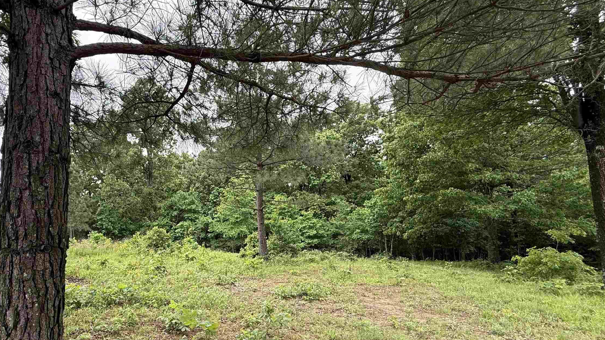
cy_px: 205
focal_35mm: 21
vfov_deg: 53.2
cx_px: 227
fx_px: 337
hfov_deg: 82.3
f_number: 2.2
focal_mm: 2.22
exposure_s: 1/298
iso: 64
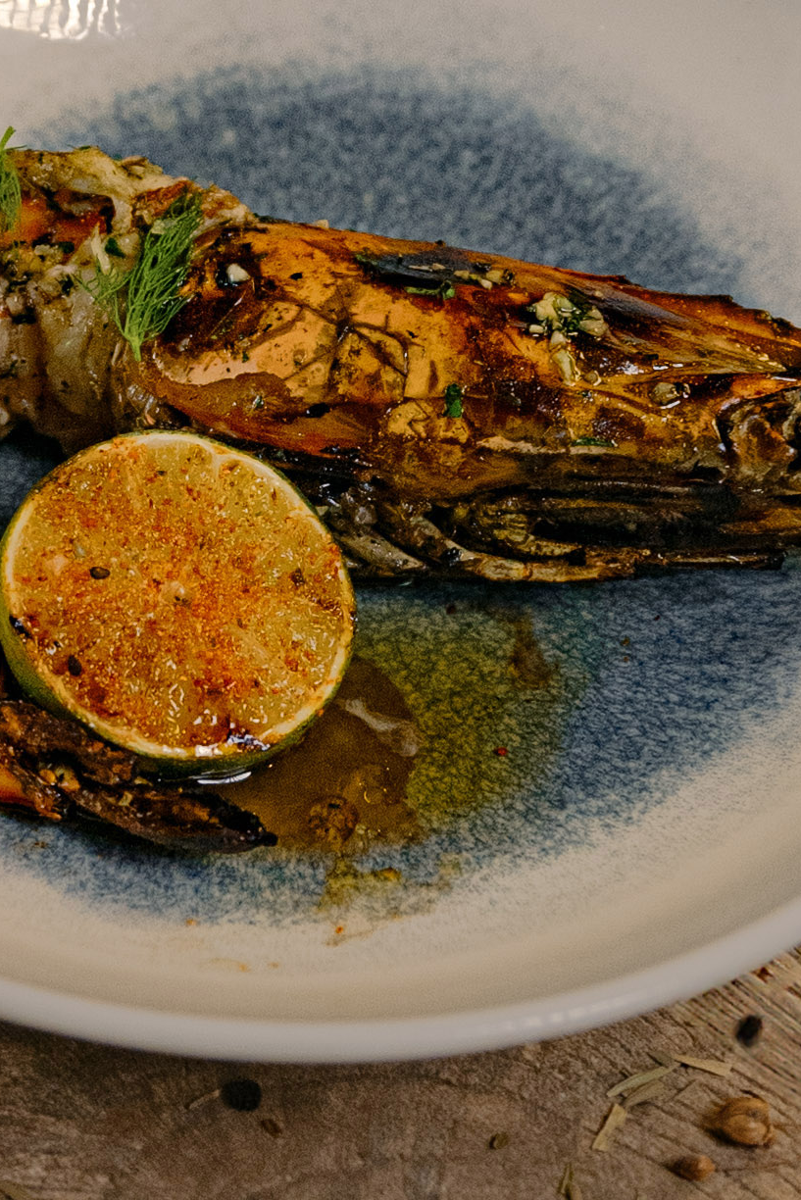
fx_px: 3168
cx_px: 275
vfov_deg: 21.4
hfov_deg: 14.4
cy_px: 431
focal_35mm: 95
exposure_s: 1/250
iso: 1000
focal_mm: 28
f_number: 2.8
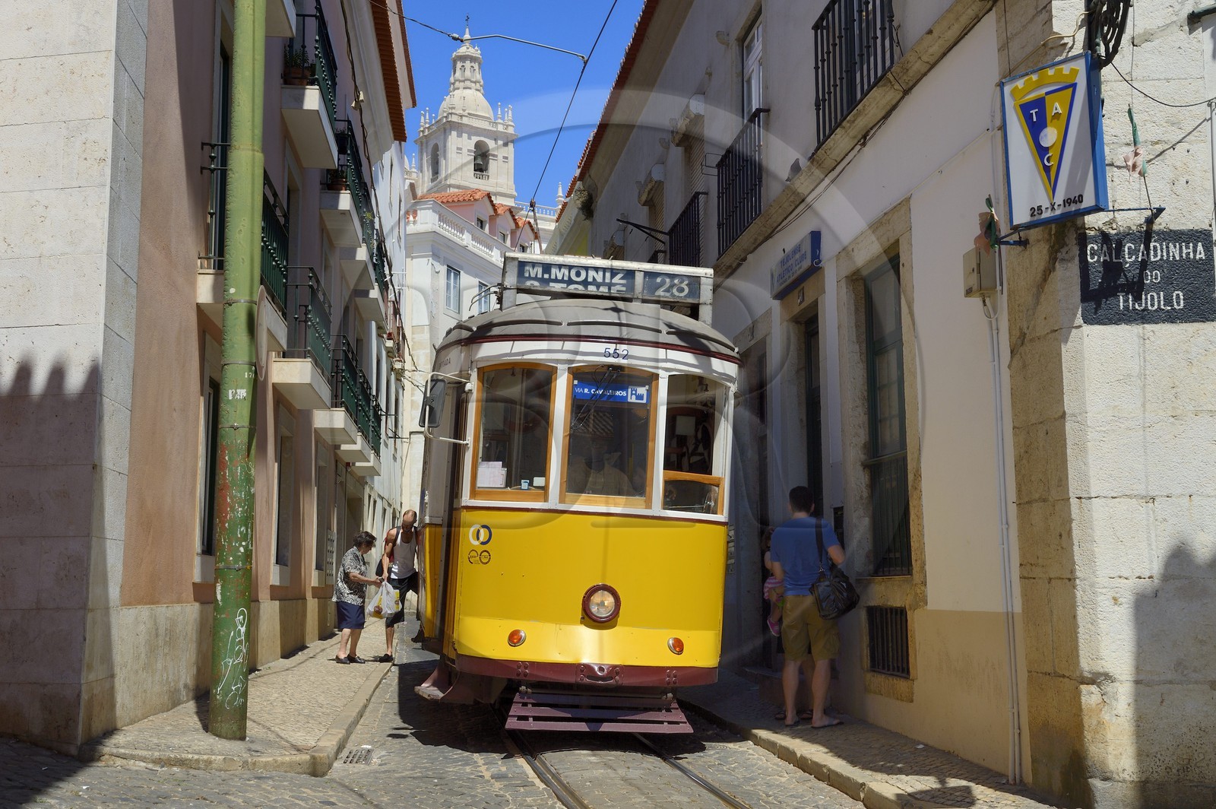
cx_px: 608
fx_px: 1350
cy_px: 404
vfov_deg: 33.3
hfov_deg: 48.5
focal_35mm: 40
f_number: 14
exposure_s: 1/320
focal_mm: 40
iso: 200
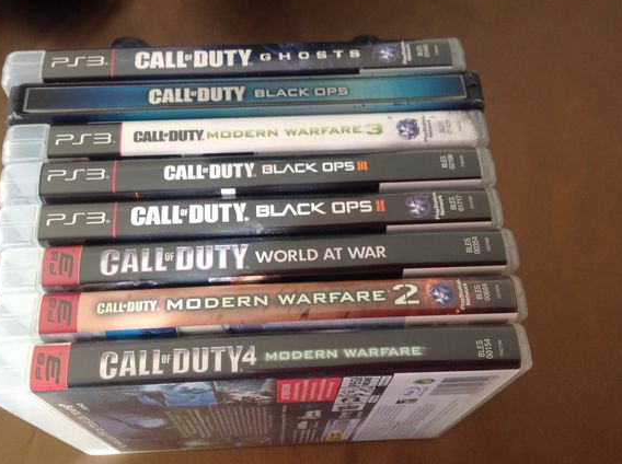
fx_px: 664
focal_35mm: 37
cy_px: 228
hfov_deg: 50.2
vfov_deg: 38.6
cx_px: 296
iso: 64
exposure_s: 1/40
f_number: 2.4
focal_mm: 4.28
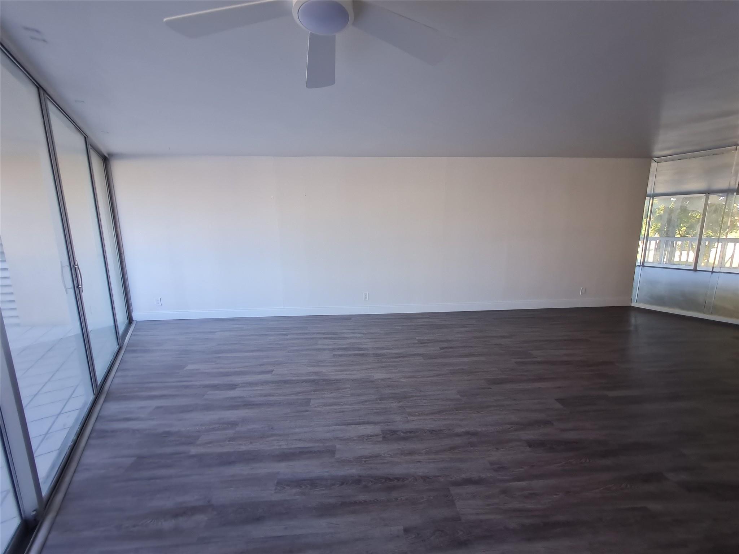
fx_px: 278
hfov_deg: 106.2
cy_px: 277
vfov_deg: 89.9
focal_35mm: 13
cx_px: 370
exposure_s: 1/60
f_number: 2.2
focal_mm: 1.74
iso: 64
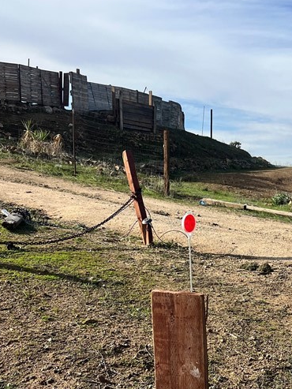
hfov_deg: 26.7
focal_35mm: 54
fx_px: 607
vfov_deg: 34.2
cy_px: 323
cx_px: 215
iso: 50
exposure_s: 1/3460
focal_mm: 5.7
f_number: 1.5
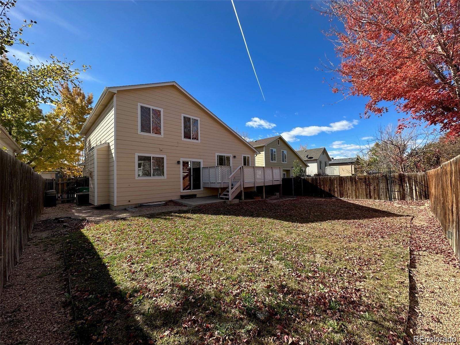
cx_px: 230
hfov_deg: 102.1
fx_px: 186
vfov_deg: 85.7
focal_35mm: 14
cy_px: 172
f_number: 2.2
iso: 50
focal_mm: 2.22
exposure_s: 1/910
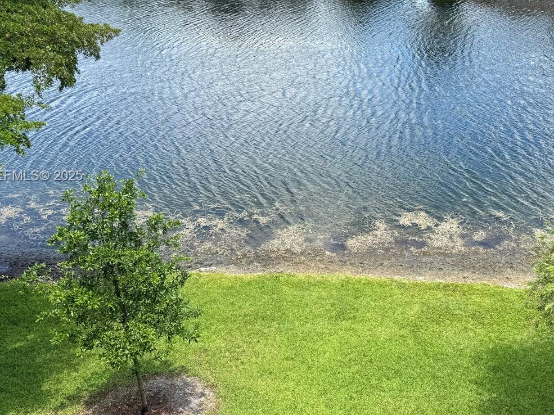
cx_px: 358
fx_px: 624
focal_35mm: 39
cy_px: 177
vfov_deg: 36.7
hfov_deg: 47.3
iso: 80
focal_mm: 6.76
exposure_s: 1/1524
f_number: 1.78
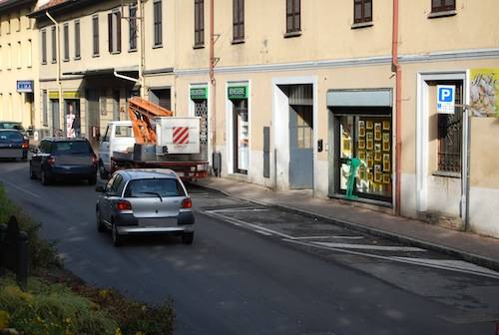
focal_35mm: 82
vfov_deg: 16.6
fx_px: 1146
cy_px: 168
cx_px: 250
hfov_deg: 24.6
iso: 100
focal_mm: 55
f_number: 7.1
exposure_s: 1/200
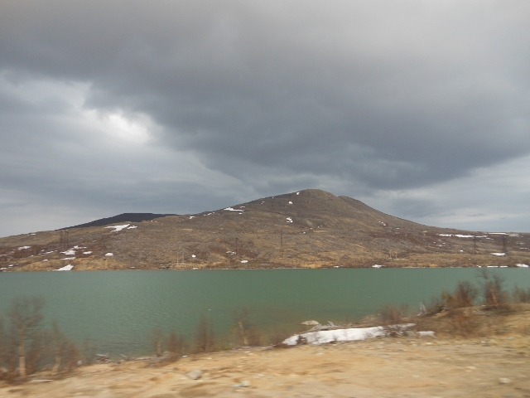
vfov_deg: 54.9
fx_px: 383
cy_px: 199
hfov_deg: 69.4
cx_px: 265
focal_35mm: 25
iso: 80
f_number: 3.2
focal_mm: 4.5
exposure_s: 1/125
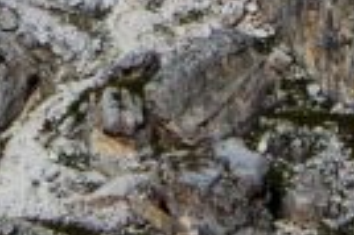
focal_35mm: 1312
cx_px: -74
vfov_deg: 1.0
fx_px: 12886
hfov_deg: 1.6
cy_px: -494
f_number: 20
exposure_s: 1/400
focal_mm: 115
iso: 200
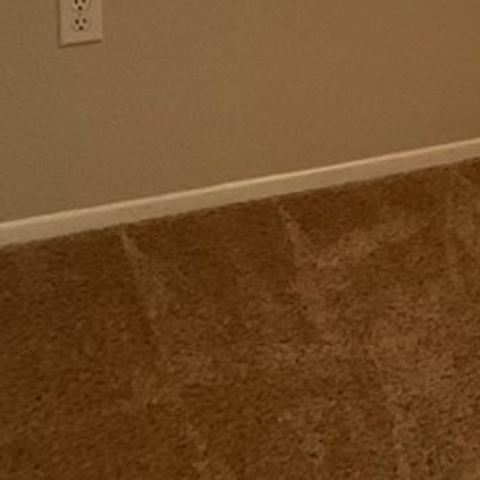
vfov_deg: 14.8
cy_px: -271
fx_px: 1694
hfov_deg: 14.1
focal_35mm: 108
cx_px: 901
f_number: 1.8
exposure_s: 1/40
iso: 250
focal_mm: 3
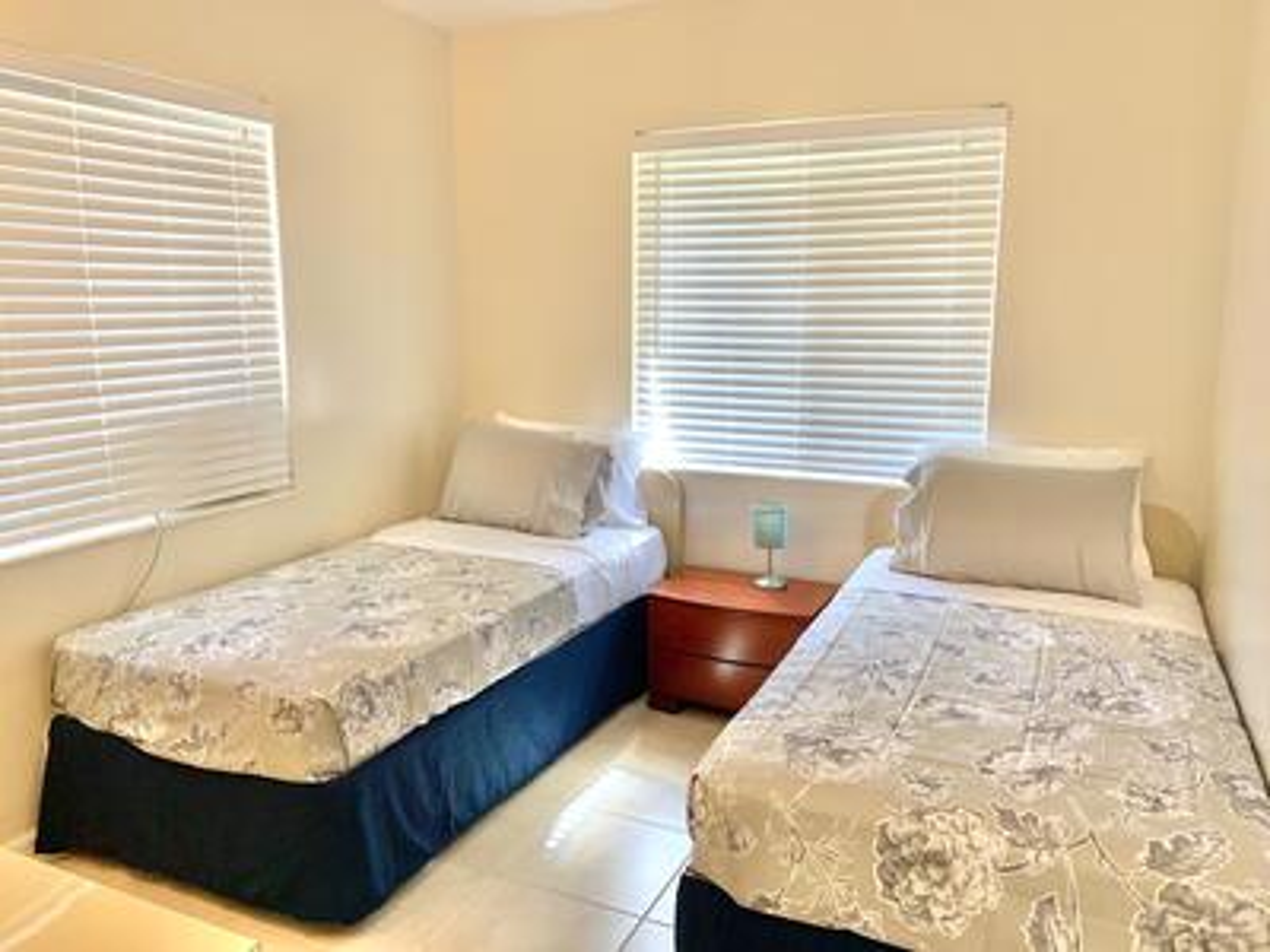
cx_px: 635
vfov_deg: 53.1
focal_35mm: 26
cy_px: 476
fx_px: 954
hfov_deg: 67.3
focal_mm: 4.25
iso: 100
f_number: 1.8
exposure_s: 1/60
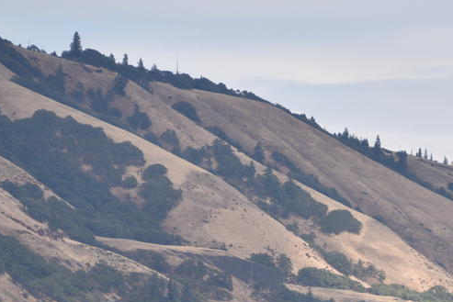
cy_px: 340
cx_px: 357
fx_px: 6860
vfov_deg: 2.5
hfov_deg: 3.8
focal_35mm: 545
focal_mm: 210
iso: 110
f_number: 5.6
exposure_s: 1/500
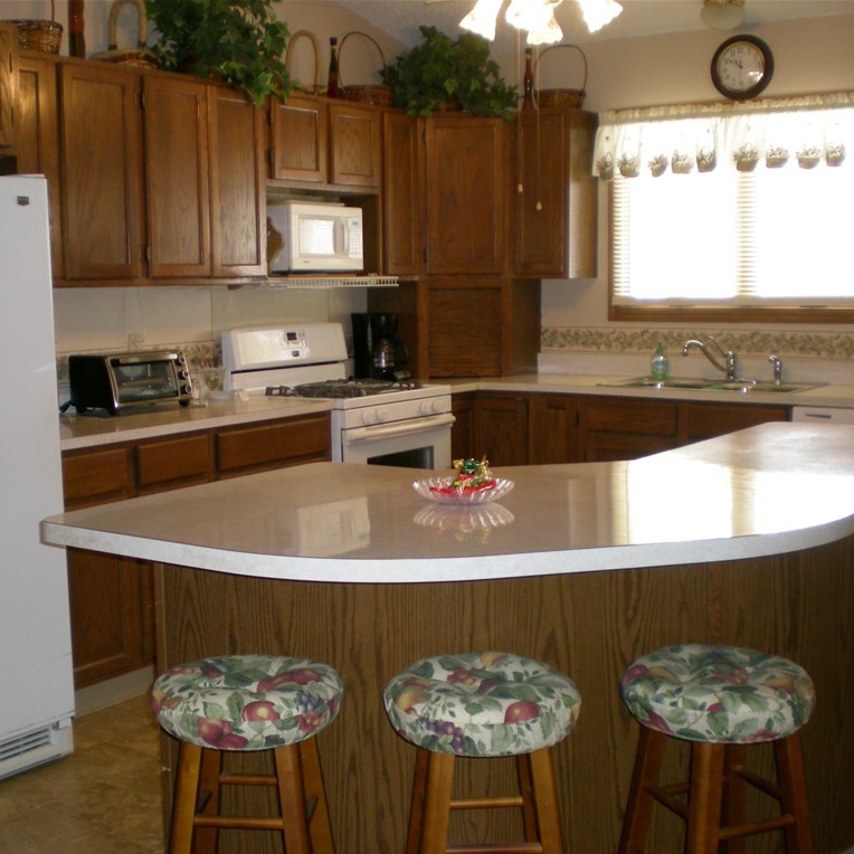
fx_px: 1256
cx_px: 336
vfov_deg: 37.6
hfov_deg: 37.4
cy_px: 428
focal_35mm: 45
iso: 147
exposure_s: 1/30
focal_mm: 6.3
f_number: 3.1
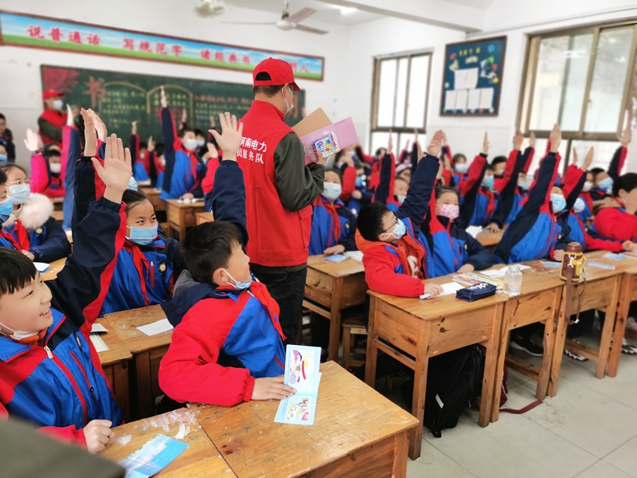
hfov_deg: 65.3
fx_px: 497
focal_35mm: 27
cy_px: 239
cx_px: 318
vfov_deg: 51.4
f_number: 1.8
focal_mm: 5.58
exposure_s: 1/50
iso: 200
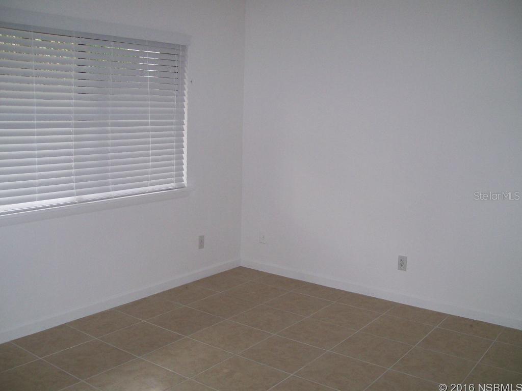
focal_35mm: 36
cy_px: 196
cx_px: 261
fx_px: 543
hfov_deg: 51.4
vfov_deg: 39.7
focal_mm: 6
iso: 140
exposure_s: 1/64
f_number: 2.7
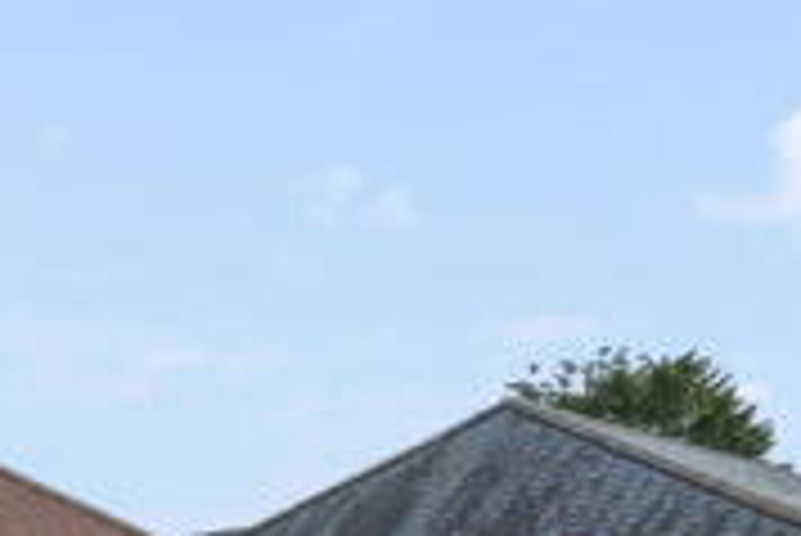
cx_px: -180
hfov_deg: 20.6
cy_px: 903
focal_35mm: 92
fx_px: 2049
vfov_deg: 13.6
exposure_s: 1/800
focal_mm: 16
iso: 400
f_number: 8
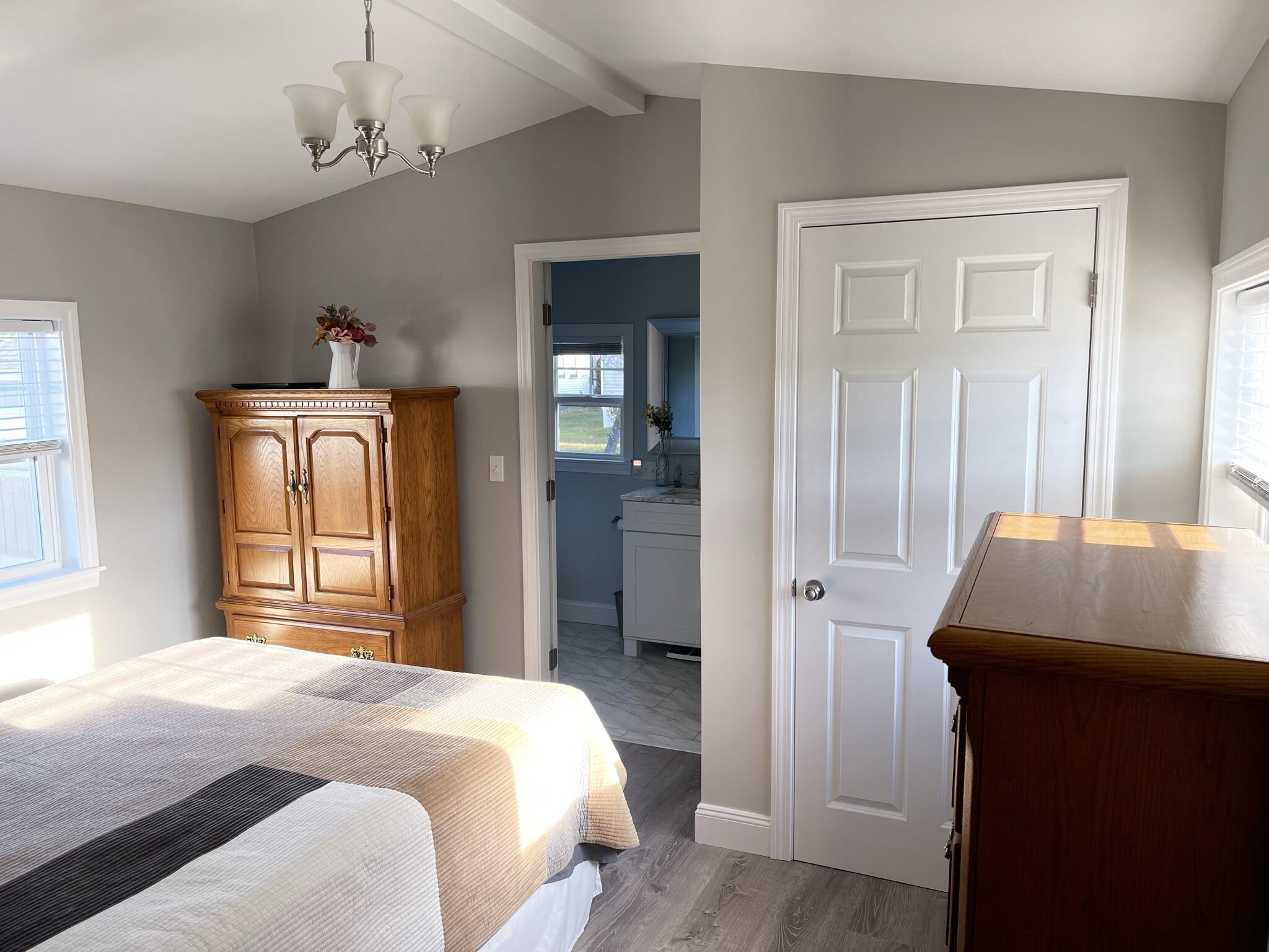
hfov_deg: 67.3
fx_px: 953
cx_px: 634
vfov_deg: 53.1
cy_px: 476
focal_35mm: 26
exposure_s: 1/121
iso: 64
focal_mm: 5.1
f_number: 1.6
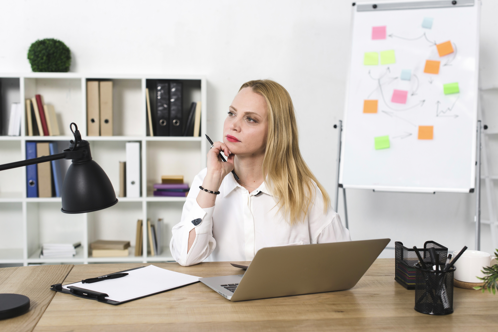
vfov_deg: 27.0
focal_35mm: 50
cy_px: 166
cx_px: 249
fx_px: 692
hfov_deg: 39.6
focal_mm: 50
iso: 200
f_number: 4
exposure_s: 1/160
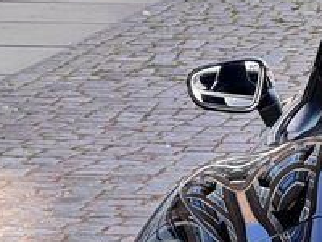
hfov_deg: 6.6
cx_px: 533
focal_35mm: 295
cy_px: 313
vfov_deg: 5.0
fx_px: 2744
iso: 25
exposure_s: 1/146
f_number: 2.8
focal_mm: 9
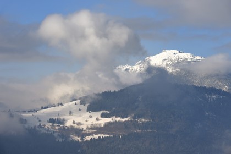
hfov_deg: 13.2
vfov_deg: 8.9
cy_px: 77
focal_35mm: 155
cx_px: 116
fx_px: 995
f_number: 14
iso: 200
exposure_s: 1/250
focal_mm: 155
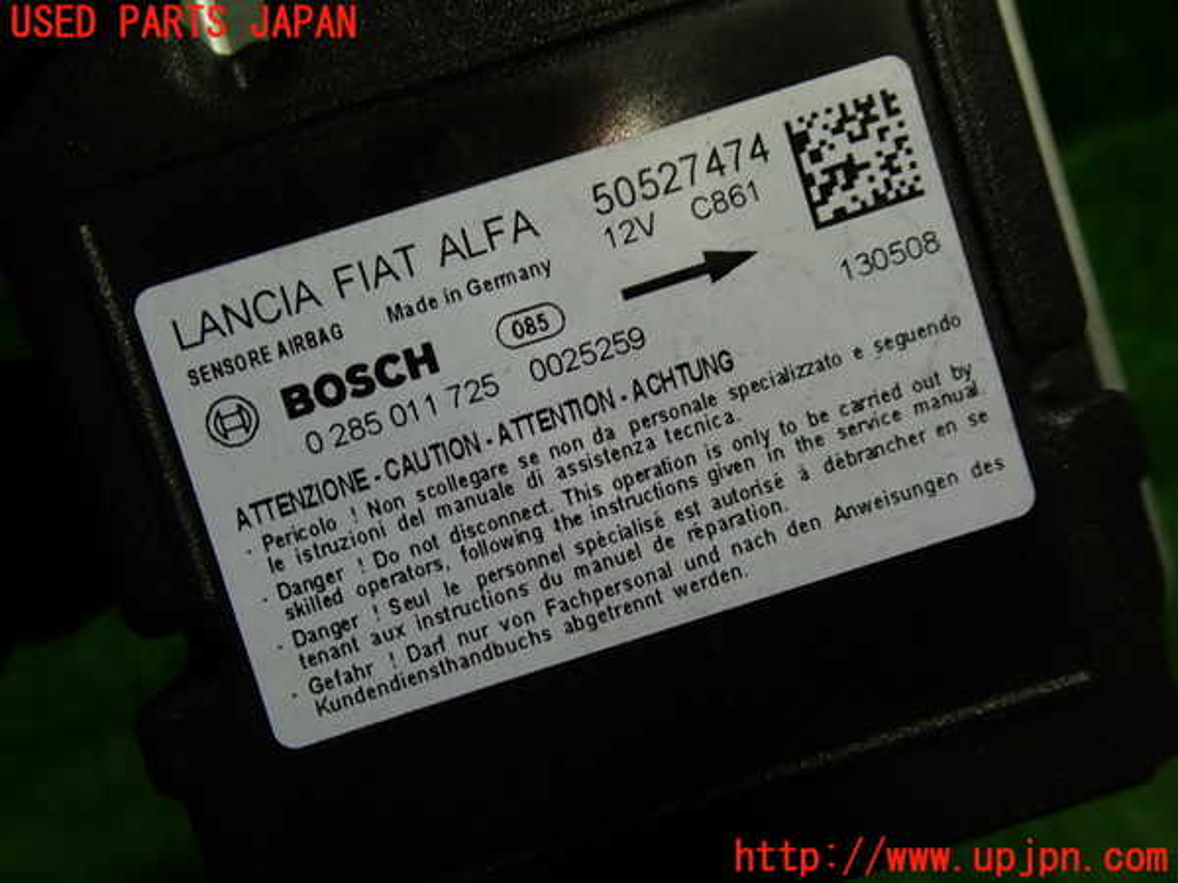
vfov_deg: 46.8
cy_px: 442
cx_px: 589
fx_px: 1021
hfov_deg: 60.0
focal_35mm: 30
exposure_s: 1/60
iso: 100
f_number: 2.3
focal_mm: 5.4
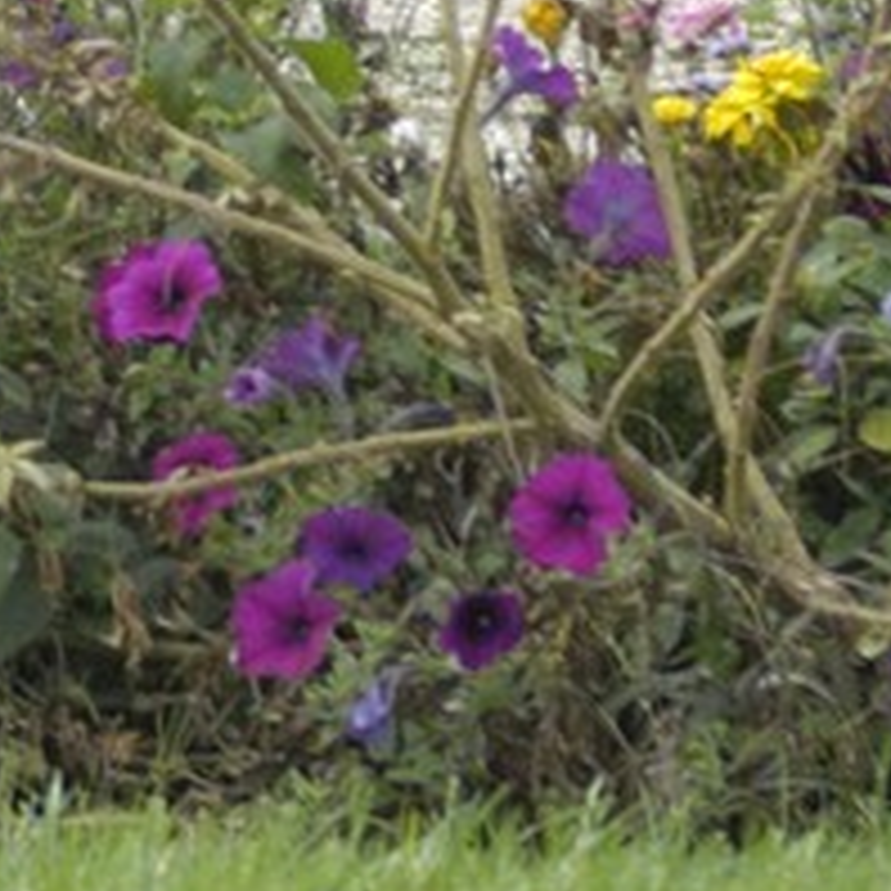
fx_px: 20967
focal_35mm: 720
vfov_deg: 2.4
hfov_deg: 2.4
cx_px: -1359
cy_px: -1341
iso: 100
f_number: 5.6
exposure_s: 1/100
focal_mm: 70
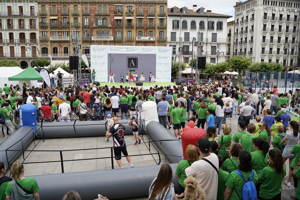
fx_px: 233
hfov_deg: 65.5
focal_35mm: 28
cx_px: 150
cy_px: 100
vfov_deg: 46.4
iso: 125
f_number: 5
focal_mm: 28
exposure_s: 1/640
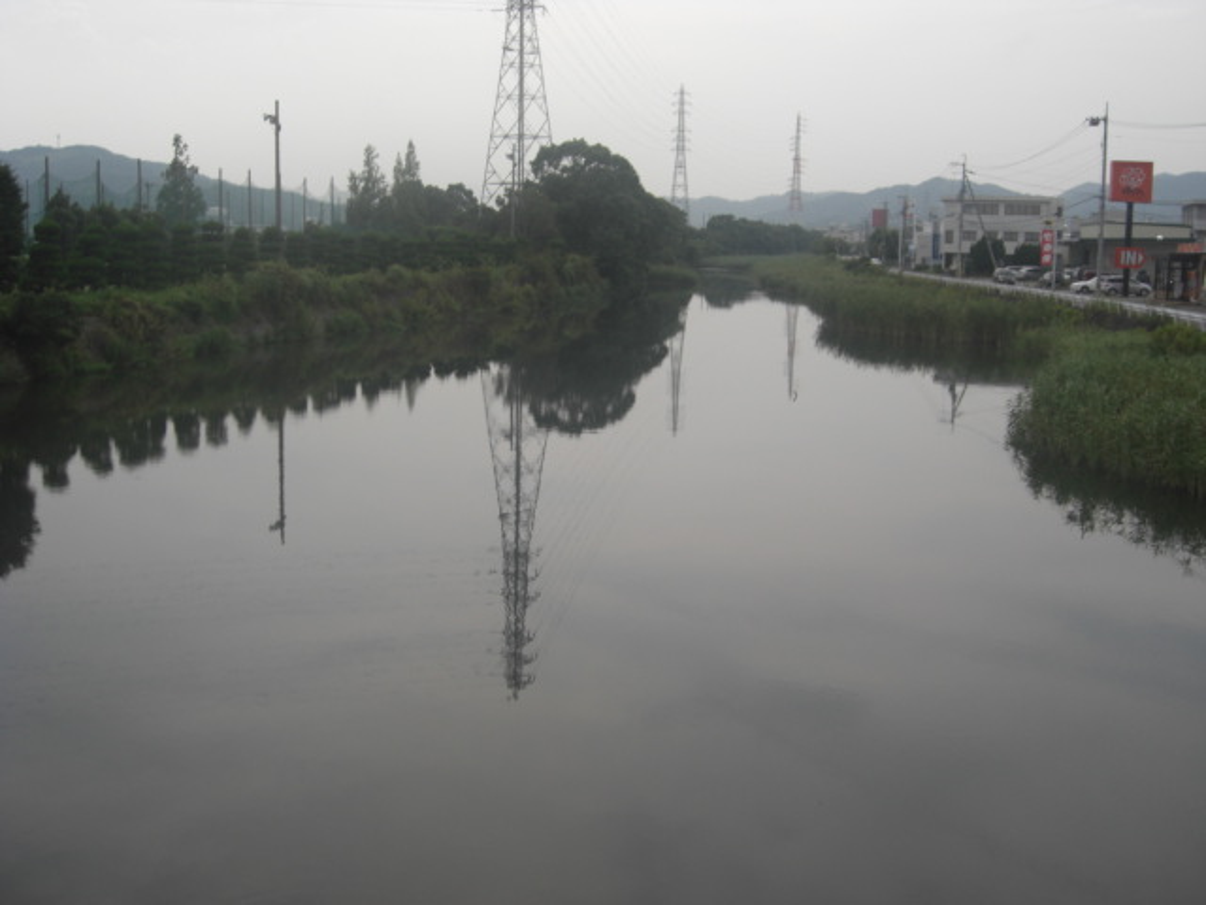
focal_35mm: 38
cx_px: 603
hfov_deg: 49.0
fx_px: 1324
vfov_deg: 37.7
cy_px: 452
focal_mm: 7.9
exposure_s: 1/200
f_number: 8
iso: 80
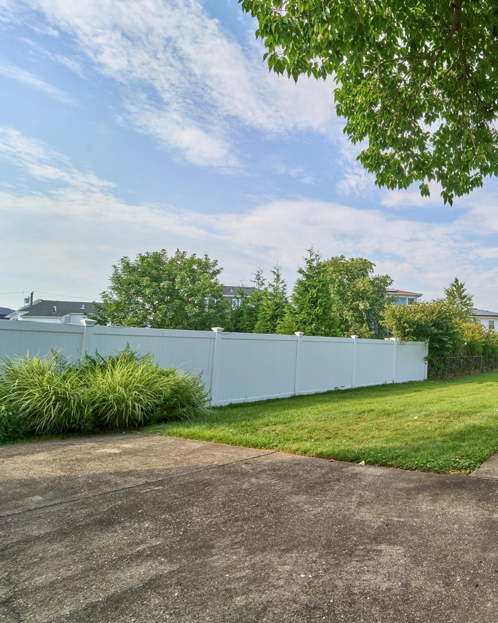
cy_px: 312
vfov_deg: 80.4
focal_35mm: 20
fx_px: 368
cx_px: 466
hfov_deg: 56.6
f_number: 11
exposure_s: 1/320
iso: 200
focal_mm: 14
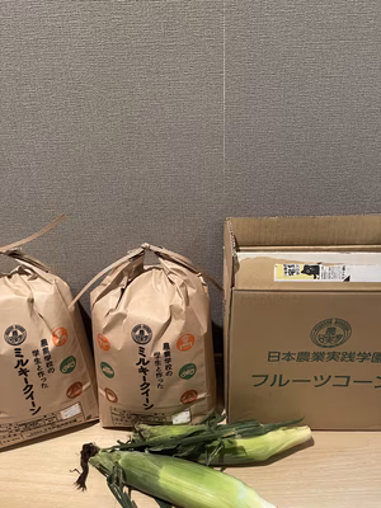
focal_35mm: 26
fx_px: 382
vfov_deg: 67.3
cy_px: 254
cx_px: 190
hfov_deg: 53.1
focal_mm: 5.1
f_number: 1.6
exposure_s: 1/33
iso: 500
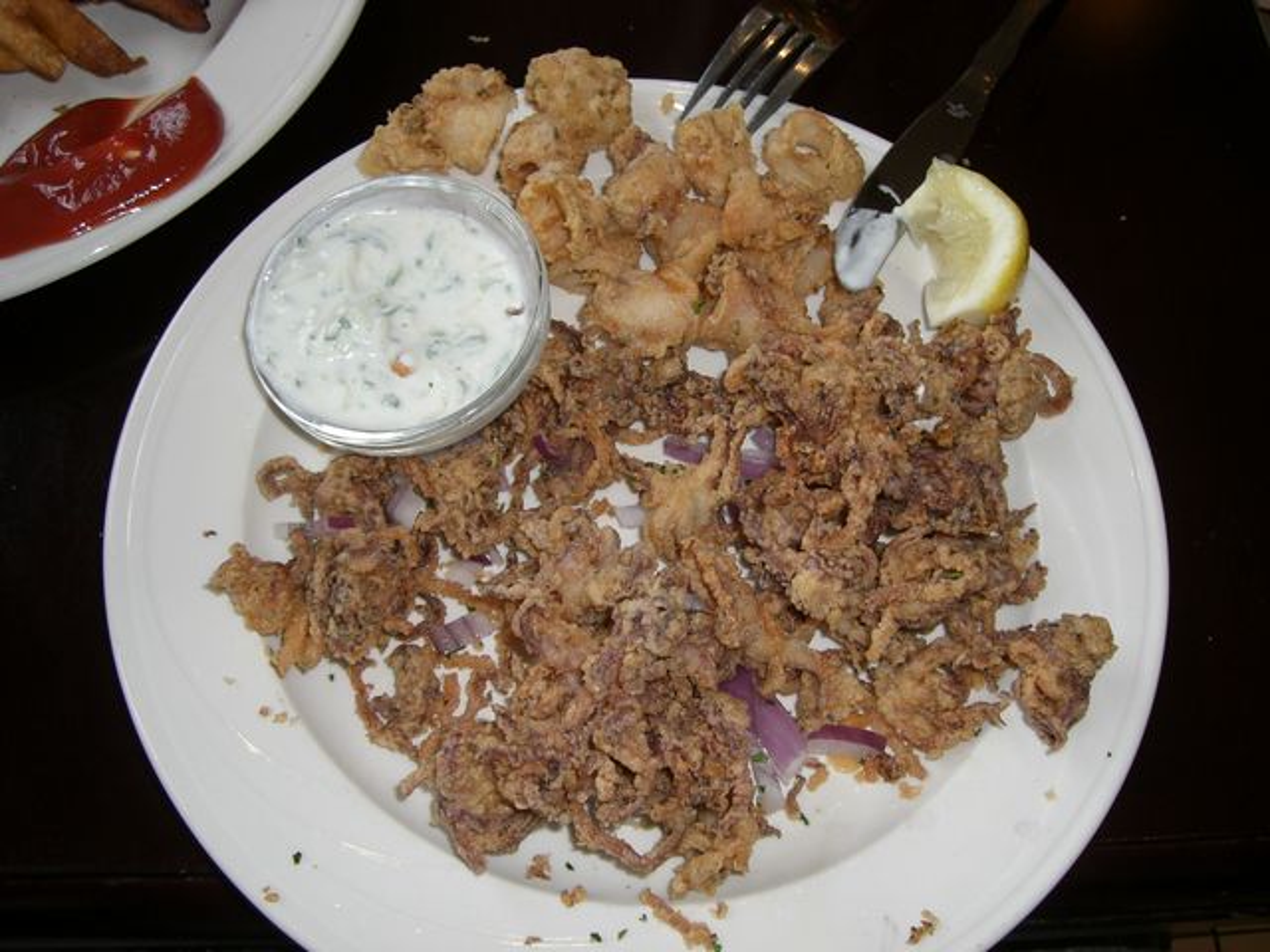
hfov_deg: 49.0
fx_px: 1394
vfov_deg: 37.7
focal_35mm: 38
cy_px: 476
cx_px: 635
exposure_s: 1/60
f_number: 2.7
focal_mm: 6.2
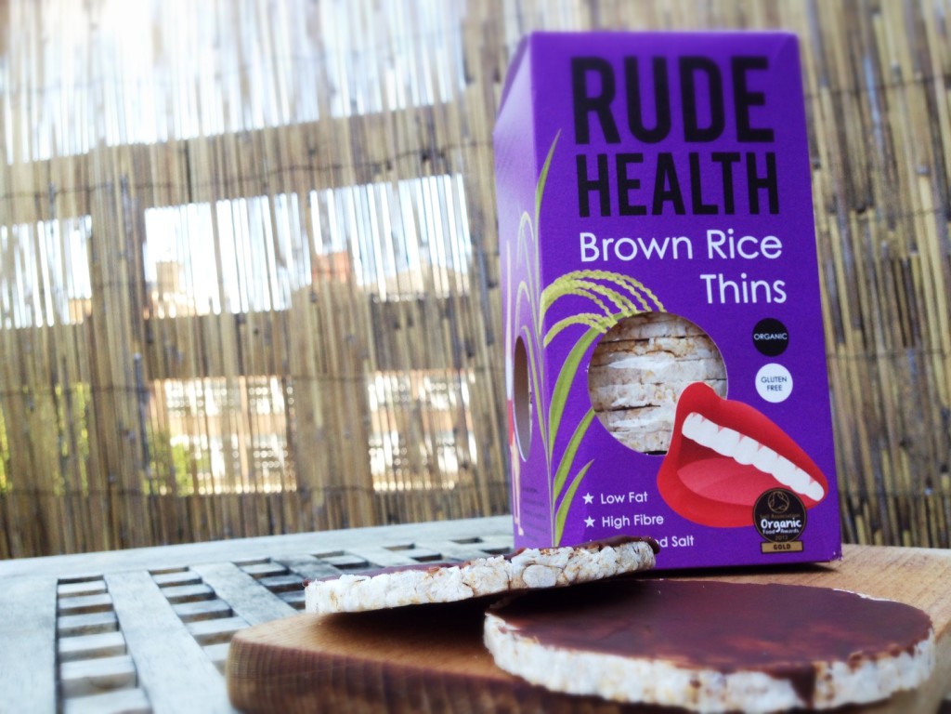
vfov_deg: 42.9
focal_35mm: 33
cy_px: 357
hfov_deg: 55.4
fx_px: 907
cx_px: 476
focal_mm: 4.12
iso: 64
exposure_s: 1/120
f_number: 2.4
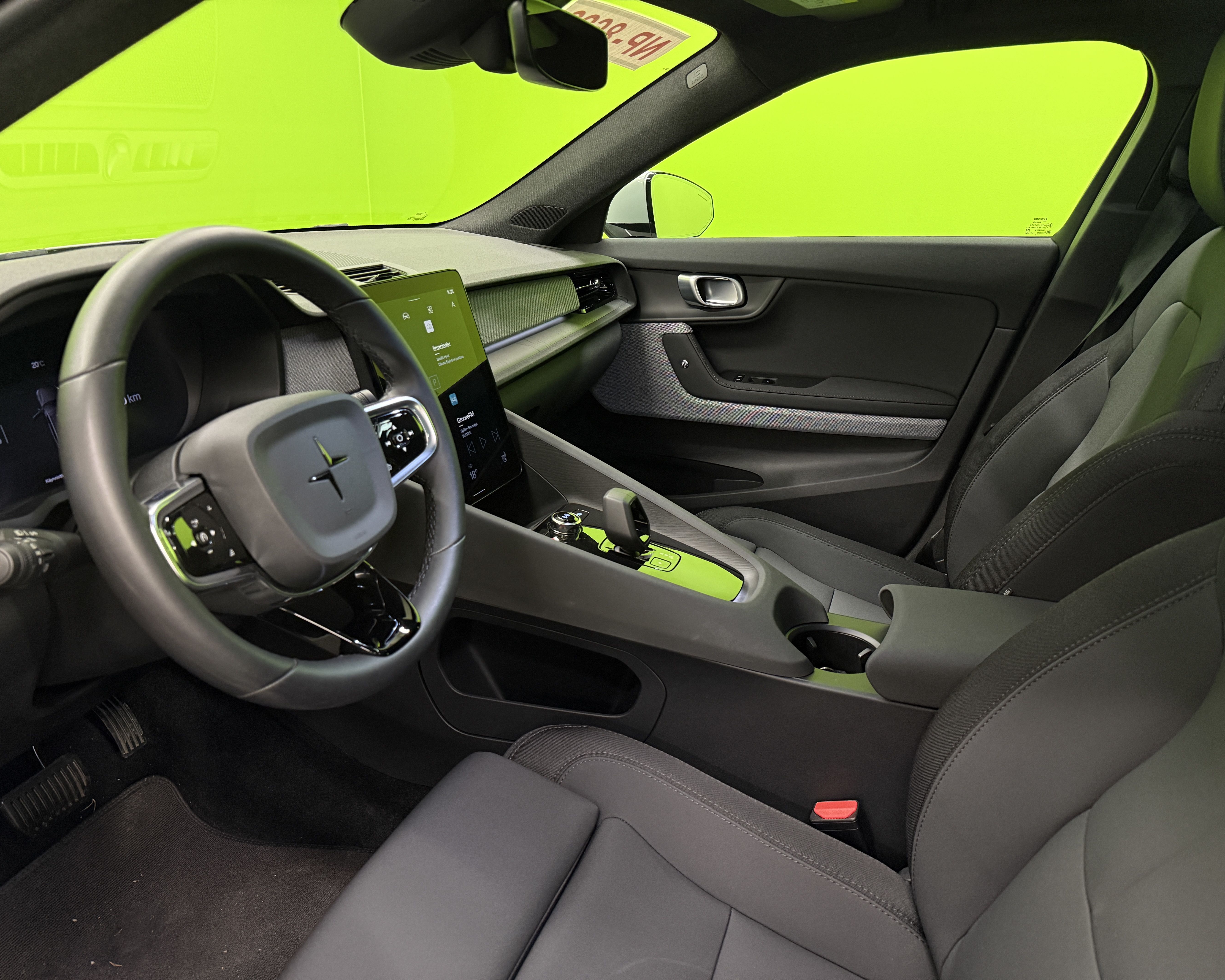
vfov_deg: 56.8
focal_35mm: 25
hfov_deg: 68.1
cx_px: 582
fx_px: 906
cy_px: 490
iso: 400
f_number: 1.78
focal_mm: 6.76
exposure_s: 1/50
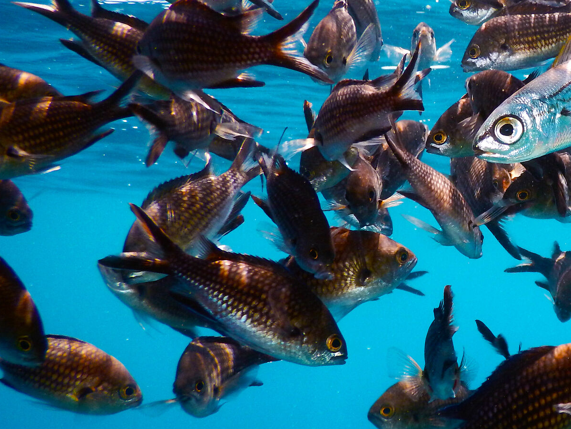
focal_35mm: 48
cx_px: 530
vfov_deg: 30.3
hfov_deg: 36.8
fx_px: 792
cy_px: 202
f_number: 2.8
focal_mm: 4.3
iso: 125
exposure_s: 1/400
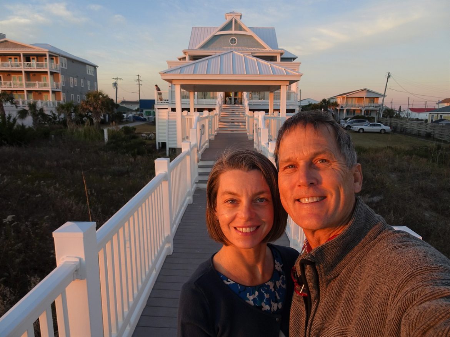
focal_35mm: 24
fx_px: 312
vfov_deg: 56.8
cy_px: 168
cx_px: 225
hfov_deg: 71.6
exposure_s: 1/80
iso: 80
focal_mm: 4.1
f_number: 3.5
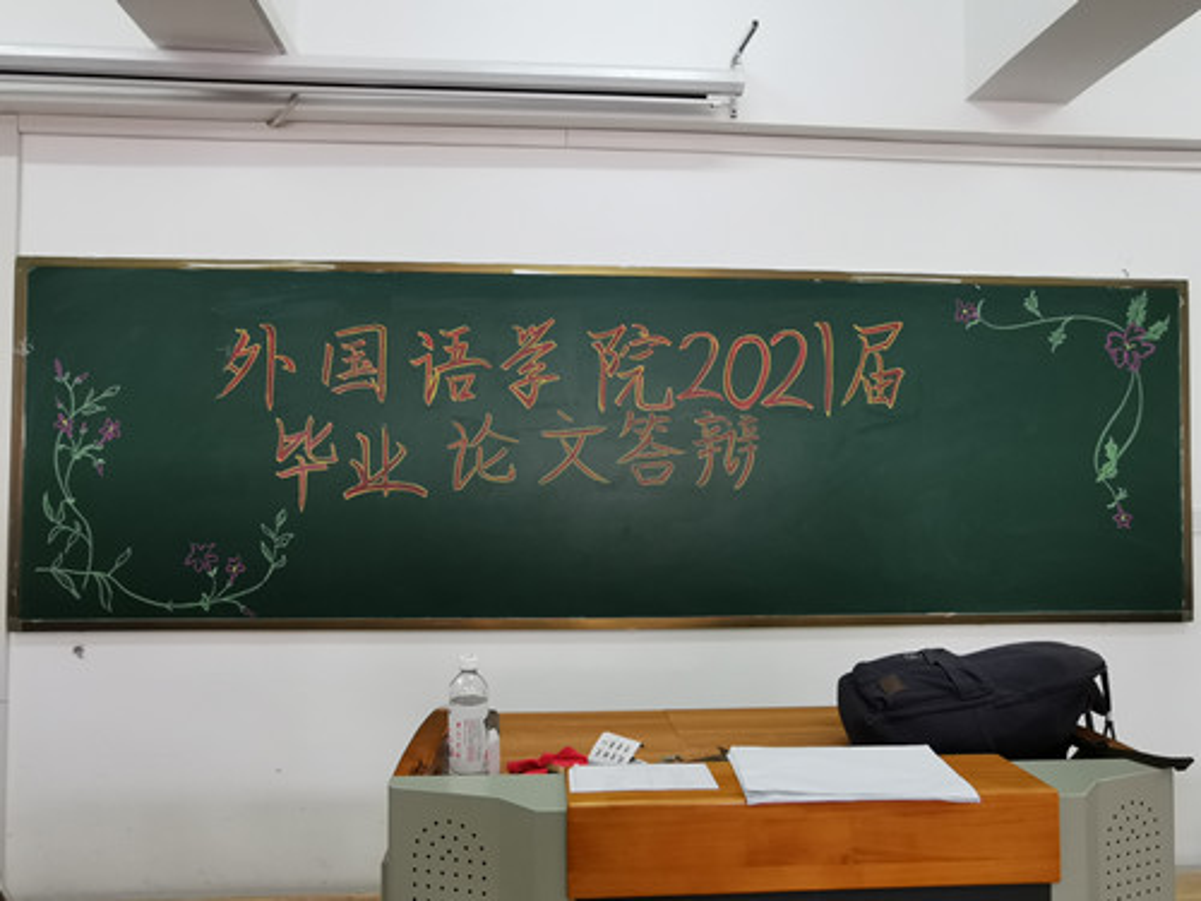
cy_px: 450
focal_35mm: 23
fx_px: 798
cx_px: 600
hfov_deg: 73.9
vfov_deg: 58.9
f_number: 2.2
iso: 250
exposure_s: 1/33.3
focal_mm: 2.26
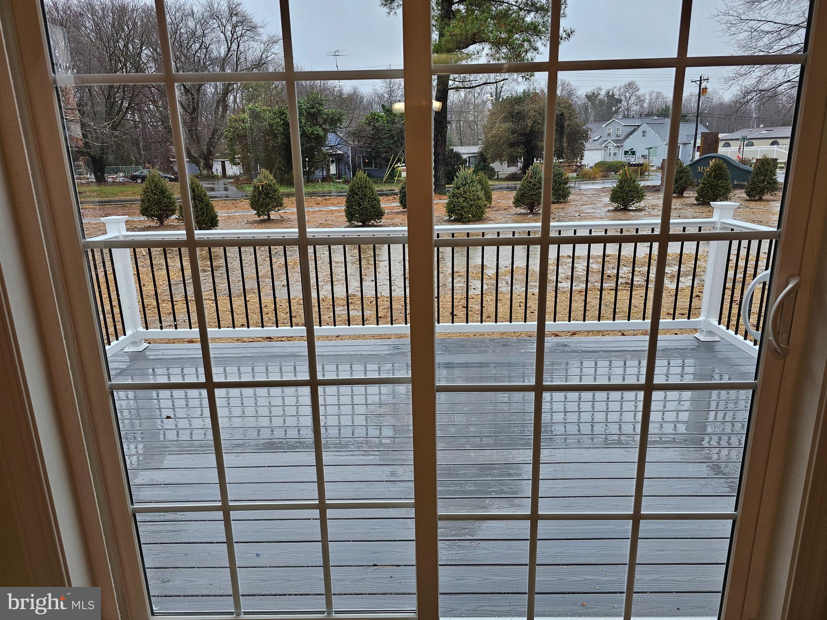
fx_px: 549
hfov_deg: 73.9
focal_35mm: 23
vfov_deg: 58.9
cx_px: 414
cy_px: 310
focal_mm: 6.3
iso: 80
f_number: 1.7
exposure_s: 1/120
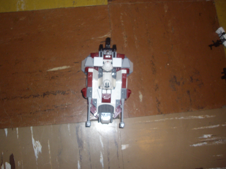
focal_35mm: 37
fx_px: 242
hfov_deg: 50.1
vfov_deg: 38.7
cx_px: 113
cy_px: 84
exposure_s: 1/50
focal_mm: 6.2
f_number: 2.8
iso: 160
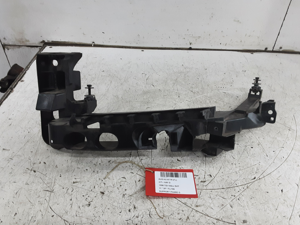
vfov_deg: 49.8
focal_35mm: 28
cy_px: 113
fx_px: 243
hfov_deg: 63.4
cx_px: 147
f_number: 1.9
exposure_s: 1/50
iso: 125
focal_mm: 2.91
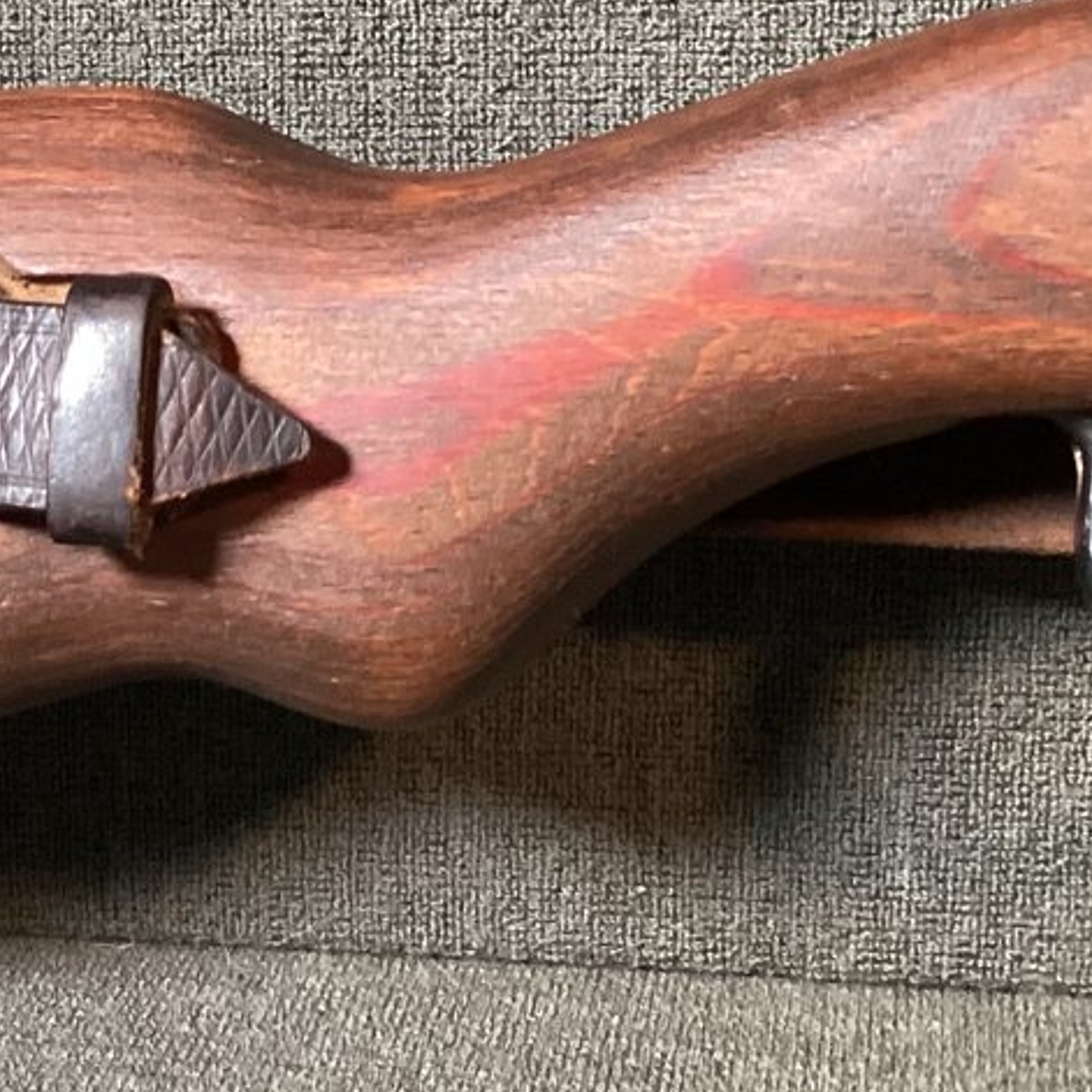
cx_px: 194
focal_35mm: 88
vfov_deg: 19.7
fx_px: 3141
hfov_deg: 19.5
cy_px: 493
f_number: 2.4
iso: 320
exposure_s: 1/40
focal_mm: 3.3
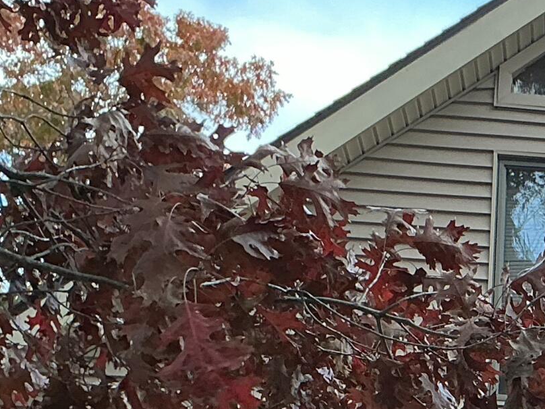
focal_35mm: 104
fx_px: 1637
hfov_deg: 17.5
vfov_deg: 13.3
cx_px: 741
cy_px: 633
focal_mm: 3
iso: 40
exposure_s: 1/60
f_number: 1.8
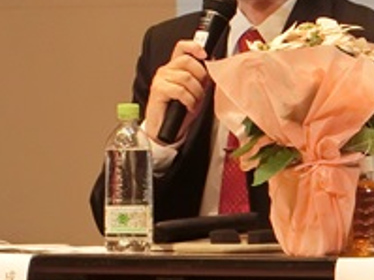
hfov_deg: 3.0
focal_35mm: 666
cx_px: 117
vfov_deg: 2.2
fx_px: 7191
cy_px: 52
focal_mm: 52.5
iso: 800
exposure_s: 1/100
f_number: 5.8
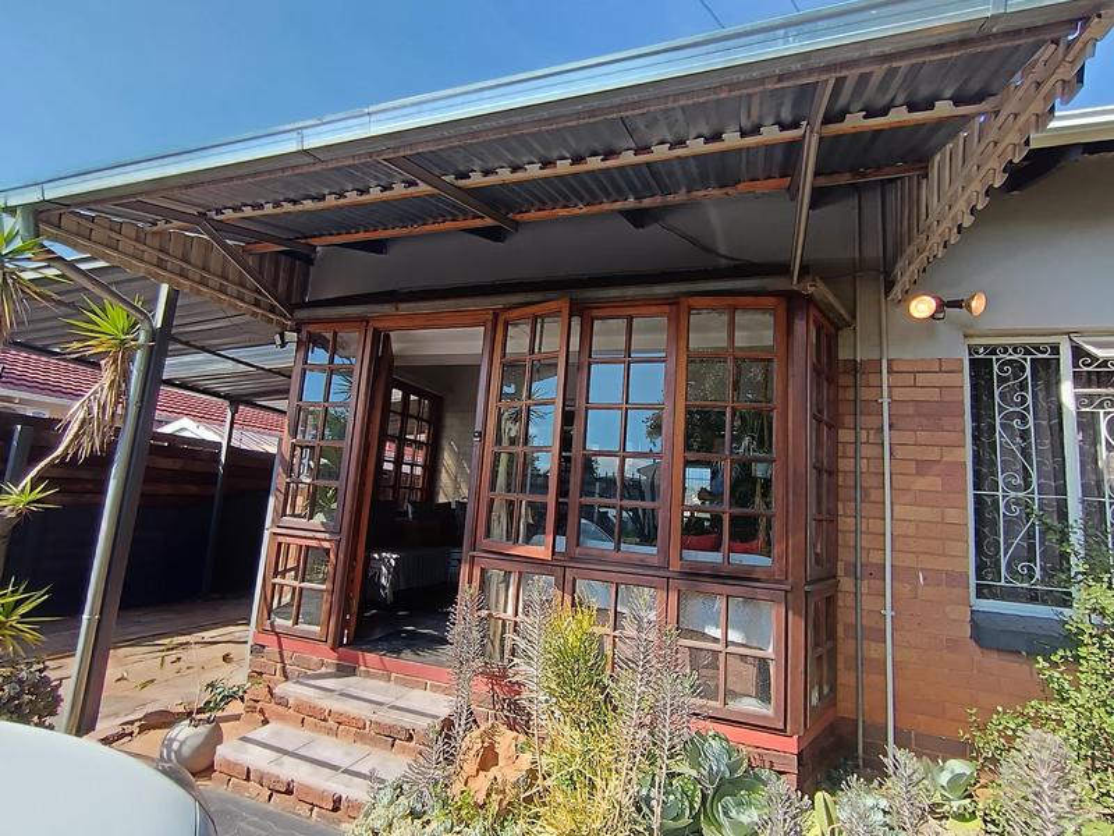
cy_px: 418
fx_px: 547
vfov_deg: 74.7
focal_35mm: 17
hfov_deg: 91.0
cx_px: 557
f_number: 2.2
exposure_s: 1/293
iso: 100
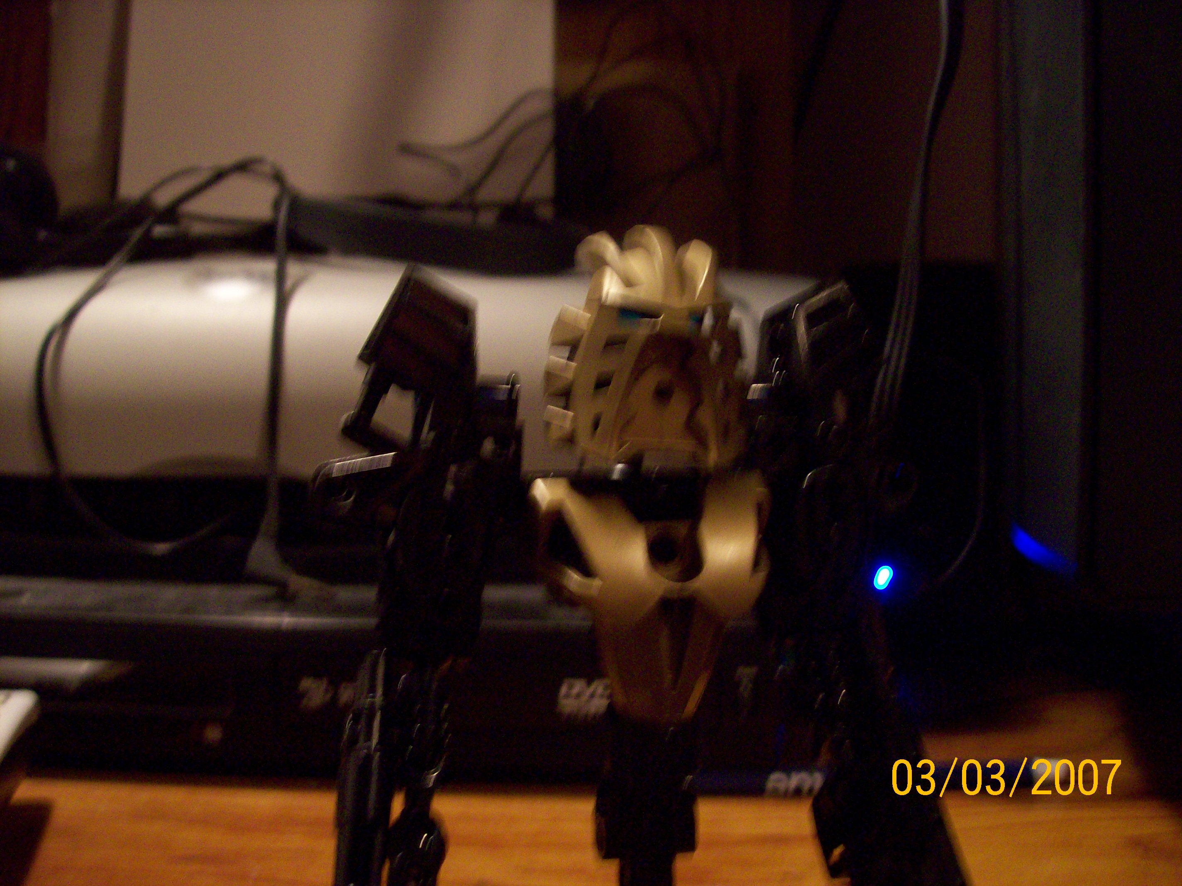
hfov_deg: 51.4
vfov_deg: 39.6
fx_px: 1229
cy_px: 443
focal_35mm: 36
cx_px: 591
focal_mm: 6
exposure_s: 1/8
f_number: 2.7
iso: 160
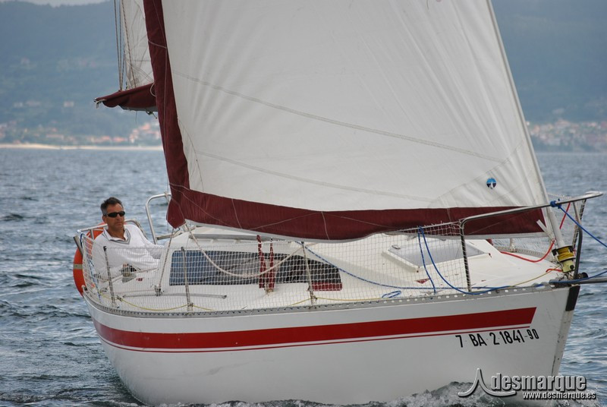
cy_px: 204
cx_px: 304
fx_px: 3799
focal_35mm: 225
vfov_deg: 6.1
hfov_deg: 9.1
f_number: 5
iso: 100
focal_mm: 150
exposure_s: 1/500
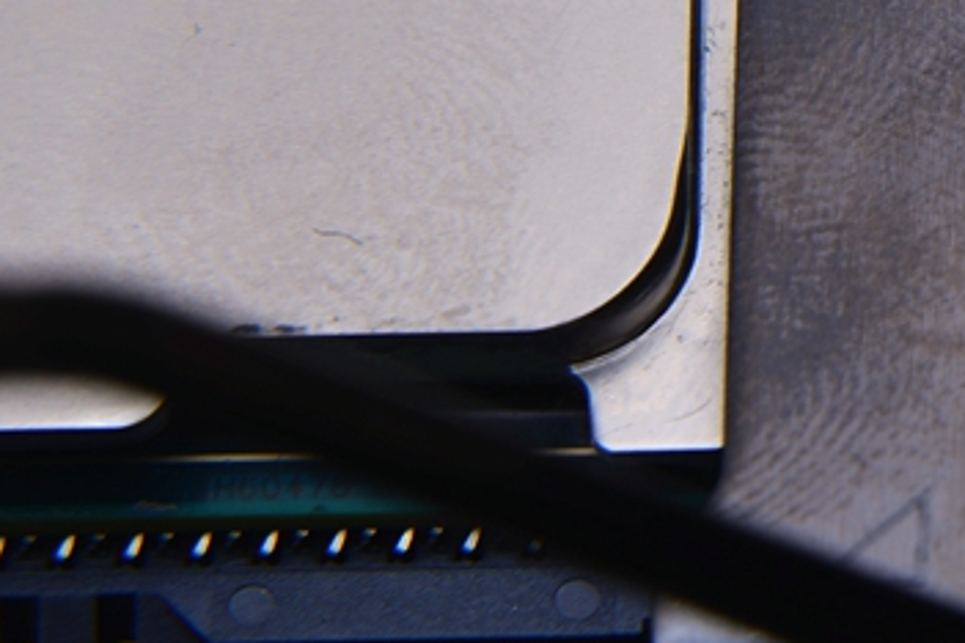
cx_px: 1322
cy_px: -45
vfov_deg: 8.0
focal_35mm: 171
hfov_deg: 11.6
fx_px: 4583
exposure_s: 1/100
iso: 160
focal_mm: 50
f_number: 16
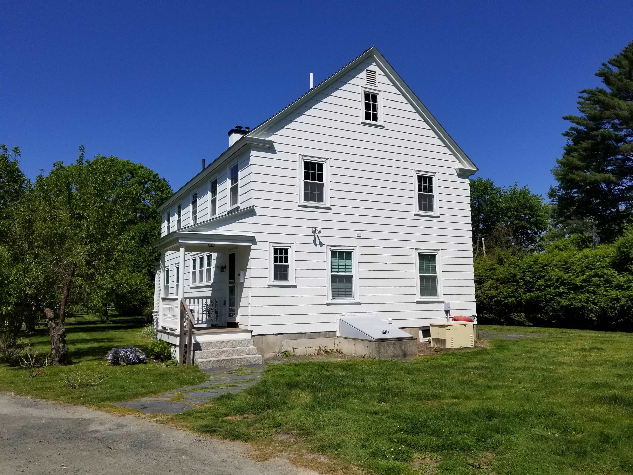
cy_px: 238
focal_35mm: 26
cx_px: 316
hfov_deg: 67.3
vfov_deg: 53.1
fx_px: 475
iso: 50
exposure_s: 1/4960
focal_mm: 4.25
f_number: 1.7
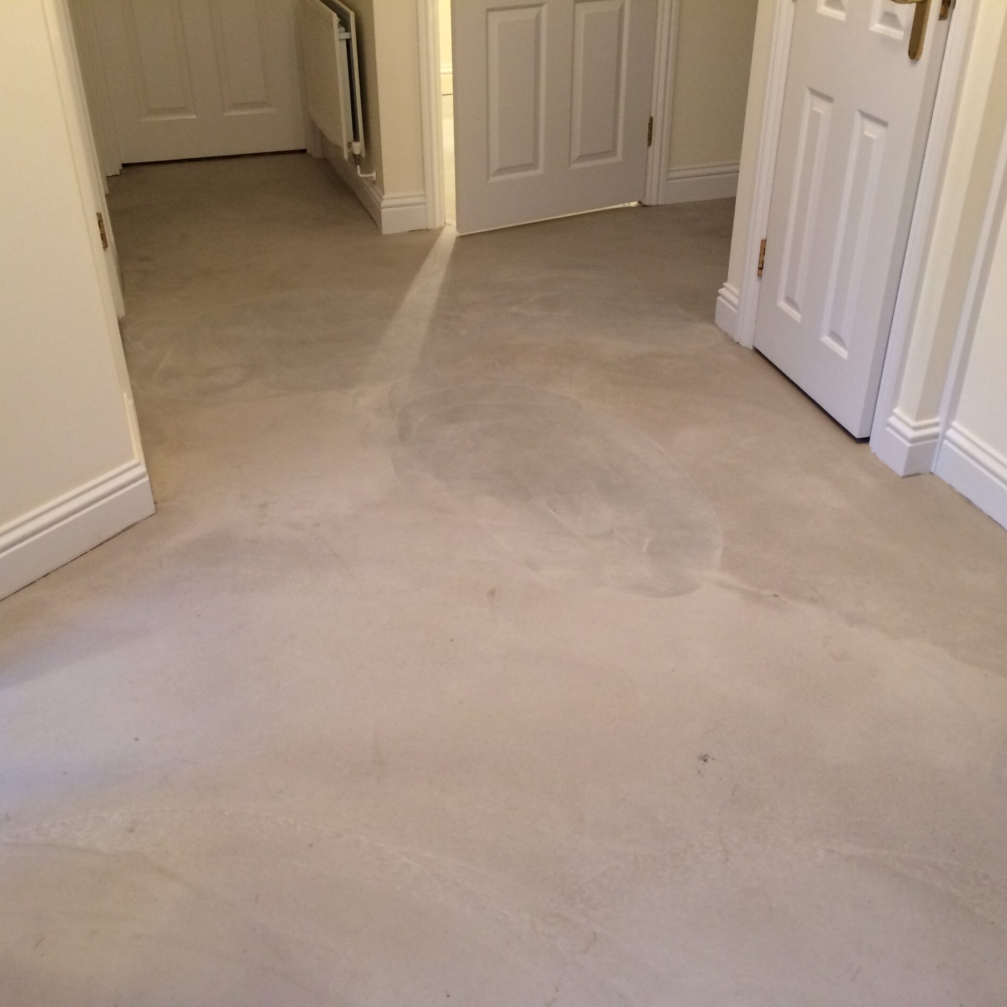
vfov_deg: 46.0
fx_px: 1185
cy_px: 507
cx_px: 502
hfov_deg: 46.0
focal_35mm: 36
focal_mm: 4.12
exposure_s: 1/33
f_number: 2.2
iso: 160
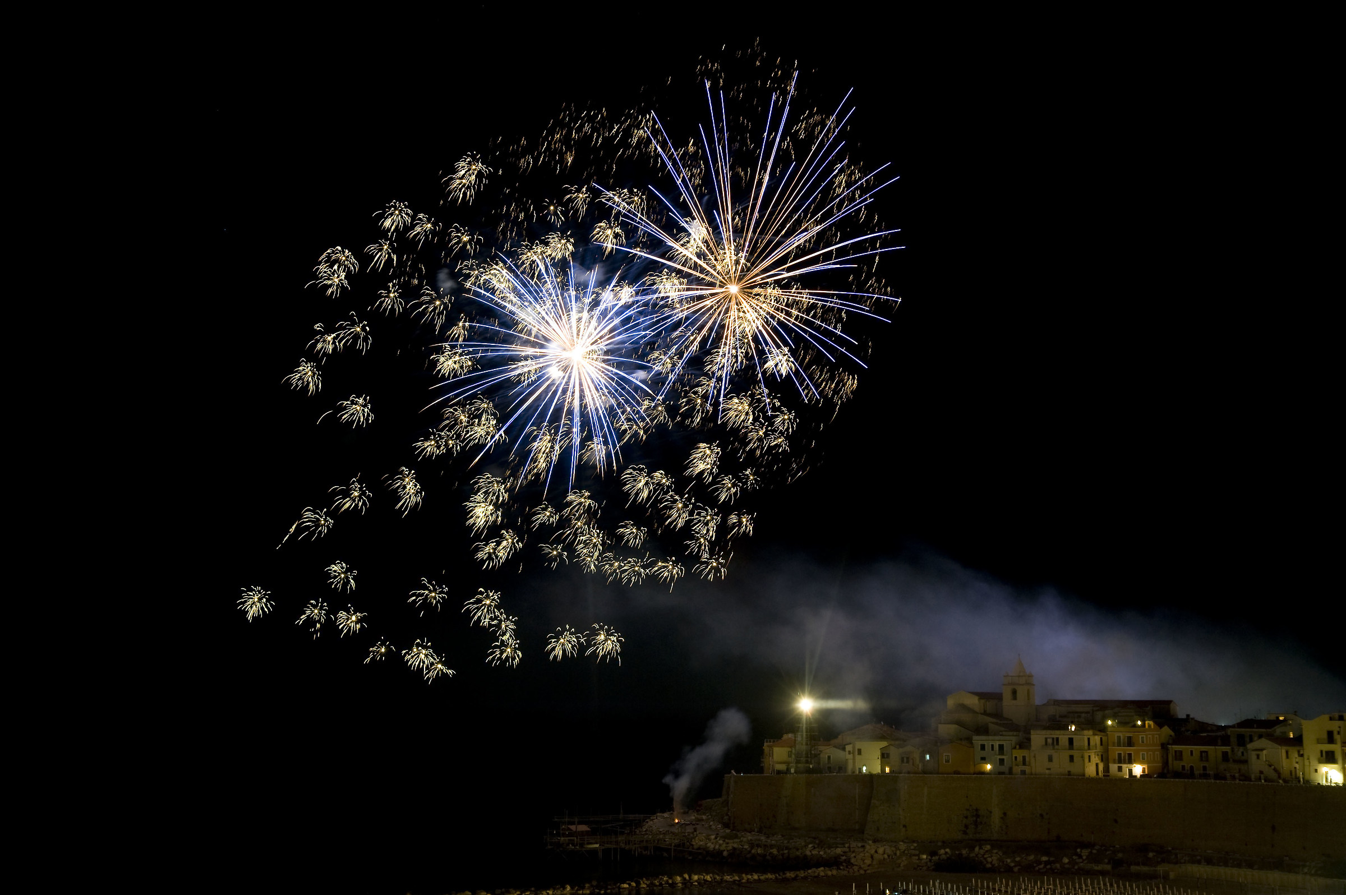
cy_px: 448
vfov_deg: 26.9
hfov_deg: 39.6
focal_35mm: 50
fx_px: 1868
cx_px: 673
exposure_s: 2
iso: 250
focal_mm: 50
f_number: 6.3
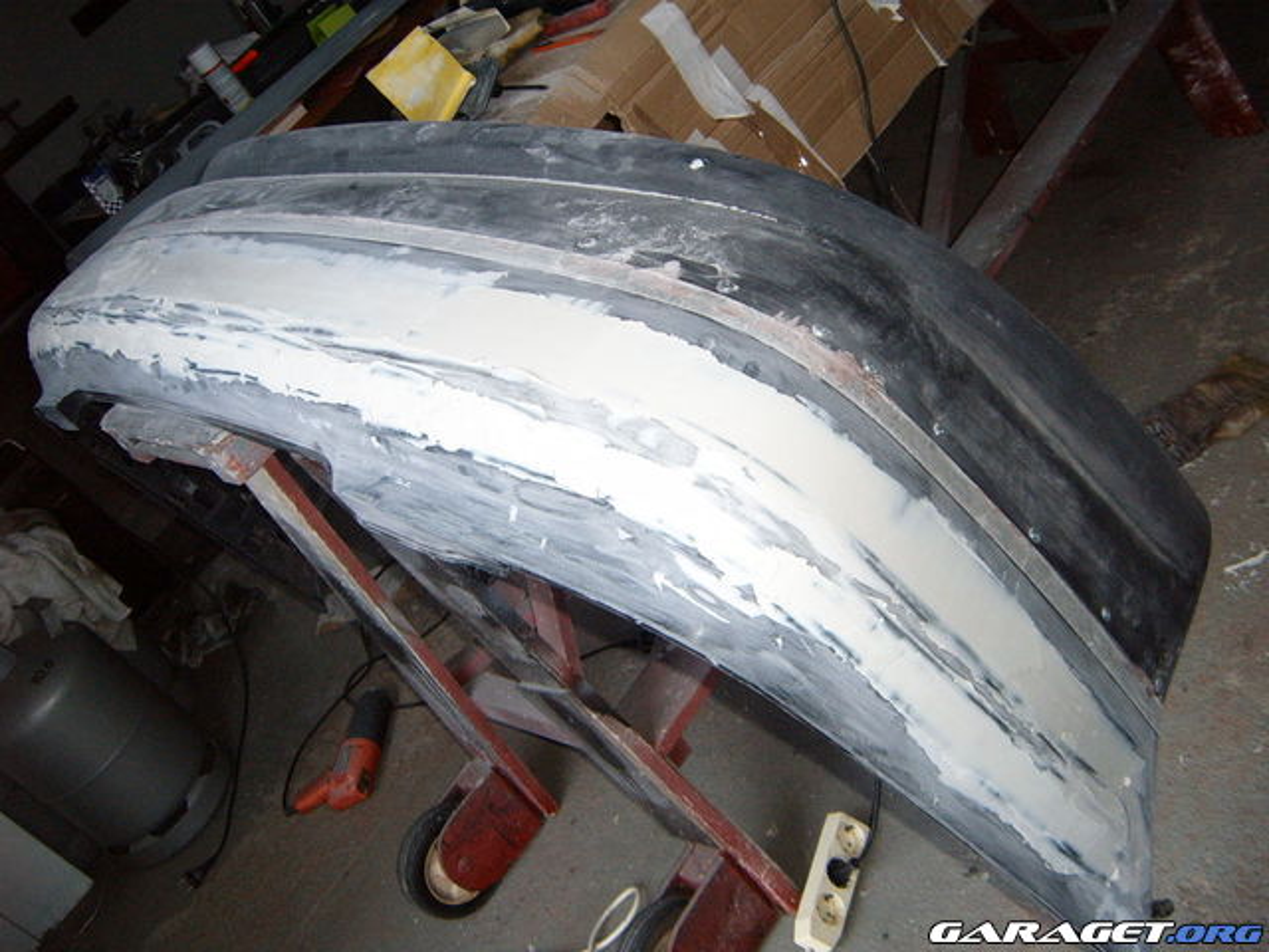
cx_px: 634
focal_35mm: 37
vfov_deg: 38.7
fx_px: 1356
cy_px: 476
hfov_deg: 50.1
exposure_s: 1/45
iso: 141
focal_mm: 6.2
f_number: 2.9
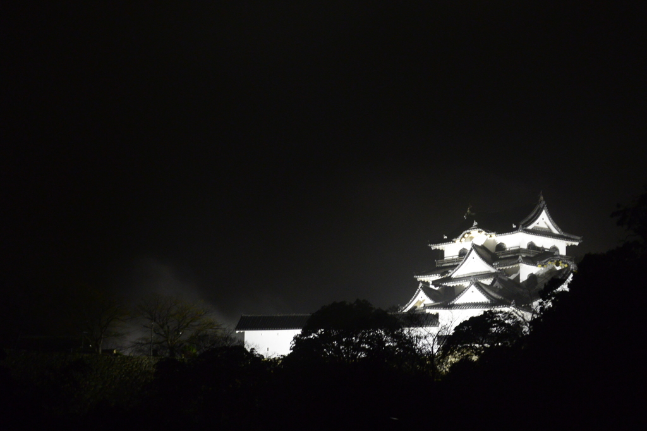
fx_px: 3216
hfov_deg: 11.5
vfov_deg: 7.7
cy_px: 216
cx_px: 324
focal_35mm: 179
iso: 800
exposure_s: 1/15
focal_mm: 66.4
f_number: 4.5
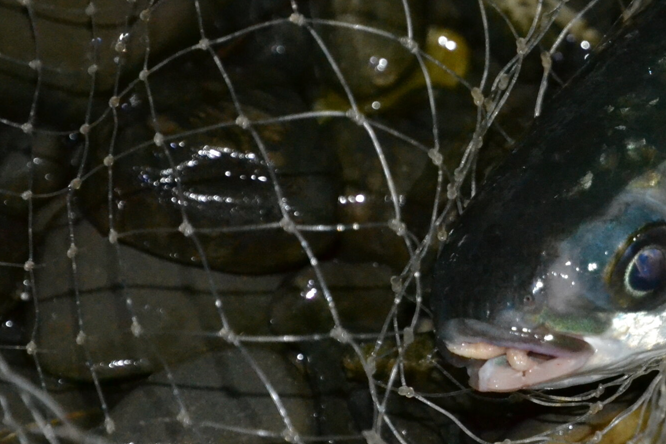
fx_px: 4717
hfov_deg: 8.0
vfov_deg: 5.4
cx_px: 692
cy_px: 247
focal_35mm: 255
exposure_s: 1/60
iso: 3200
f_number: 5.6
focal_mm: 78
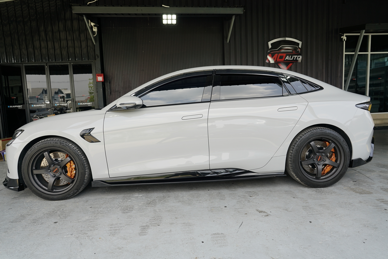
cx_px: 194
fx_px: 248
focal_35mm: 23
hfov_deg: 76.1
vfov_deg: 55.1
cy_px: 130
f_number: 5.6
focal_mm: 23
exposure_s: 1/125
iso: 100
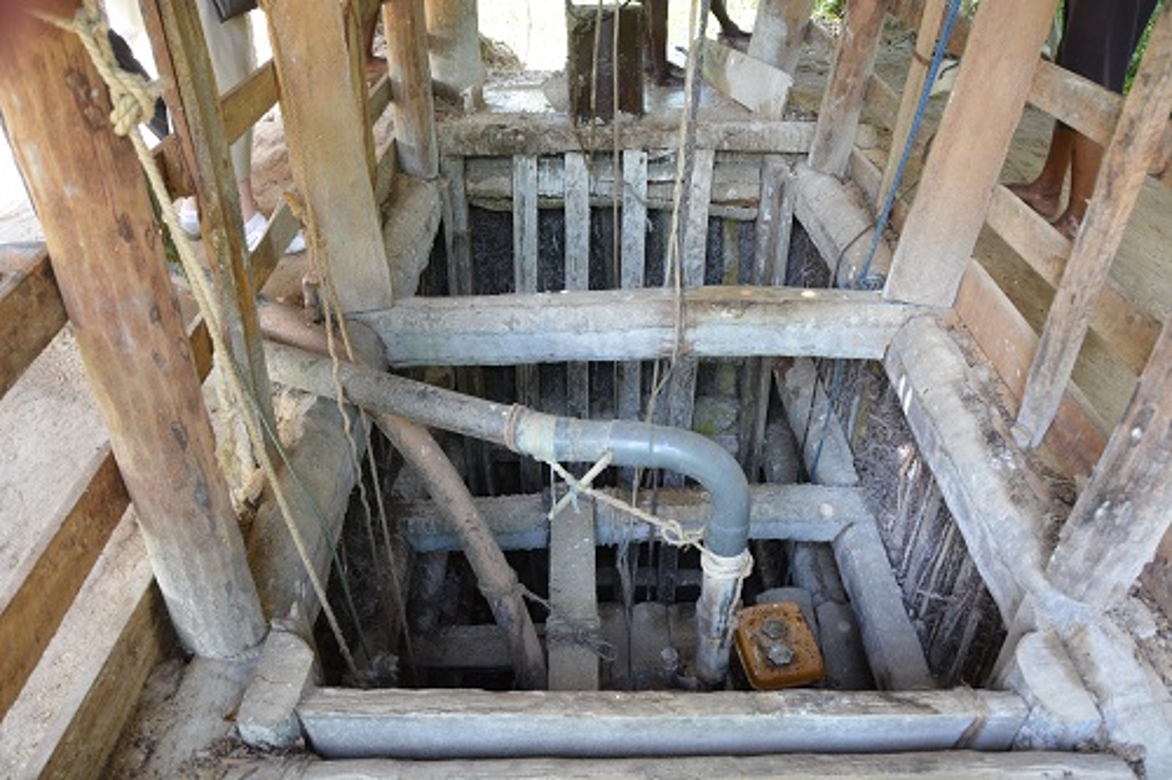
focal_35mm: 27
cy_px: 390
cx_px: 586
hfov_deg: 67.4
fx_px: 879
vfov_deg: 47.9
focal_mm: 18
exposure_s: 1/80
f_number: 4.5
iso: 400
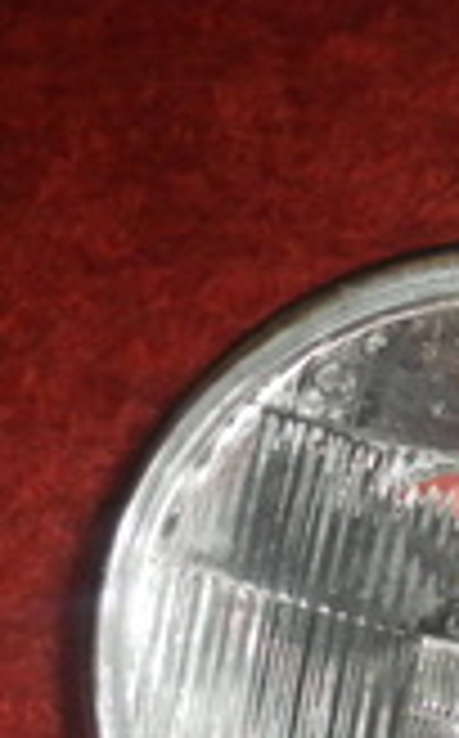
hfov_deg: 10.6
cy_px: 594
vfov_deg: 17.8
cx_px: 832
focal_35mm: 116
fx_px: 2330
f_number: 3.2
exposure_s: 1/30
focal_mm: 4.9
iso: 200
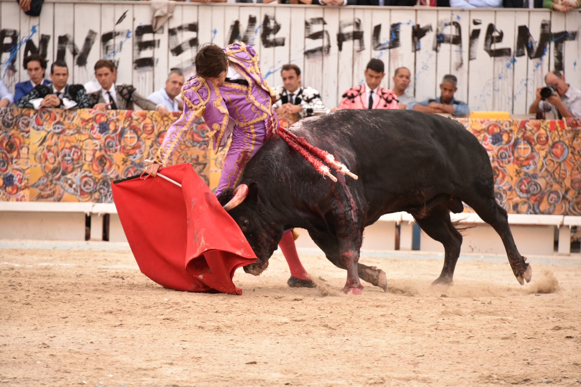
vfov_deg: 6.5
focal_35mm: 210
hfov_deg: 9.8
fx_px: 3389
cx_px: 290
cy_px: 194
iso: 2000
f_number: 5.6
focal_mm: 210
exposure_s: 1/640
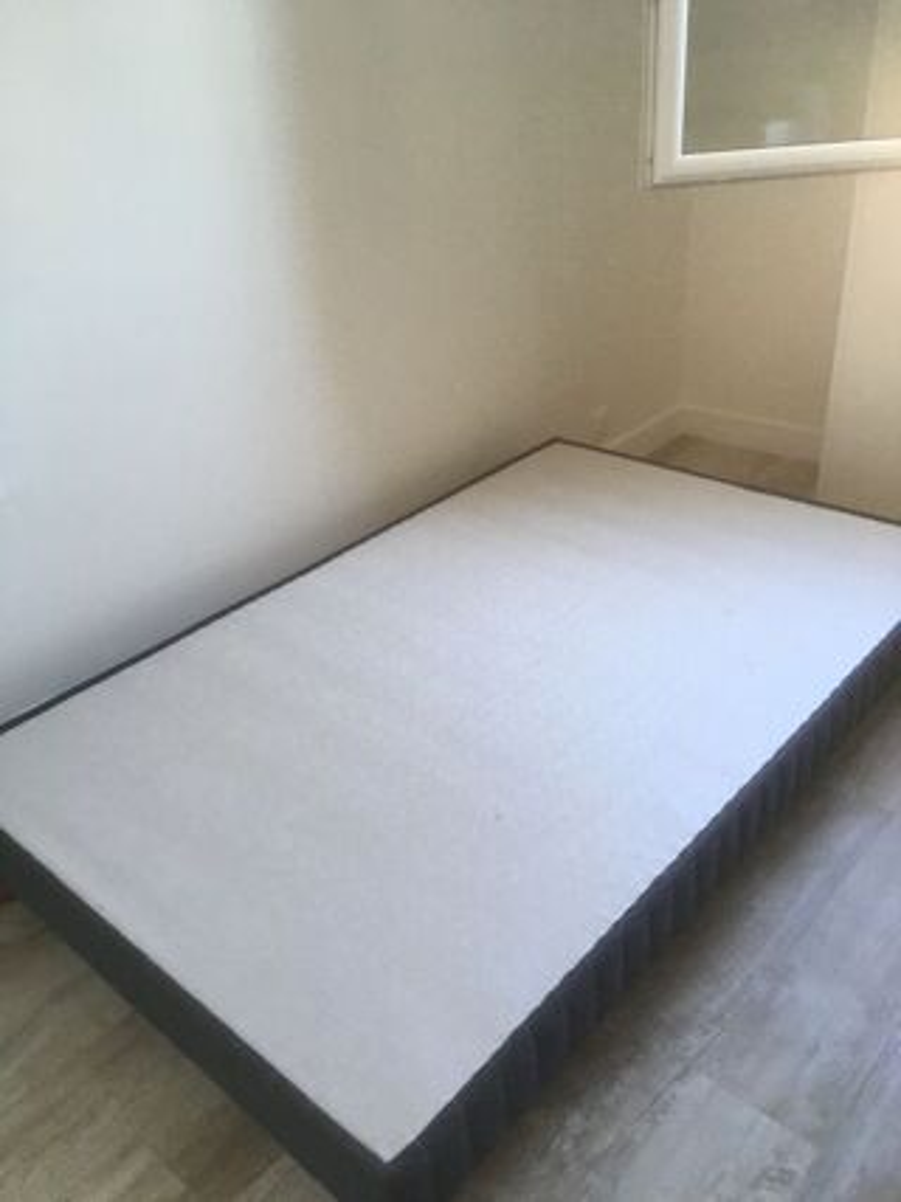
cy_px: 601
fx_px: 1007
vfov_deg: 61.7
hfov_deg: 48.2
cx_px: 450
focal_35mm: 29
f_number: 2.2
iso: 50
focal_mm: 4.15
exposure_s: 1/33
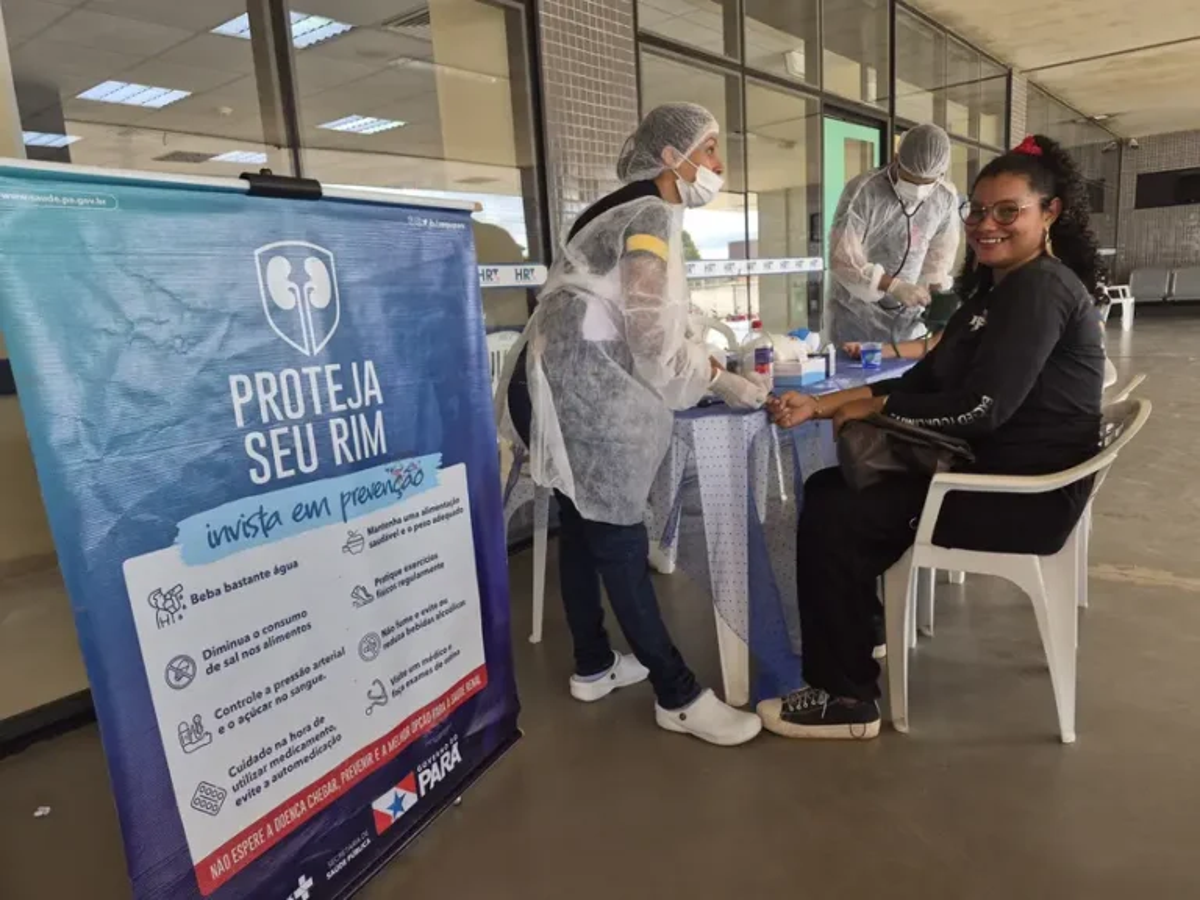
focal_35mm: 23
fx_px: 797
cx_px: 600
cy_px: 450
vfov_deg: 58.9
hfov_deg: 73.9
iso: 50
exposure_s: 1/120
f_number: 1.8
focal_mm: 5.4
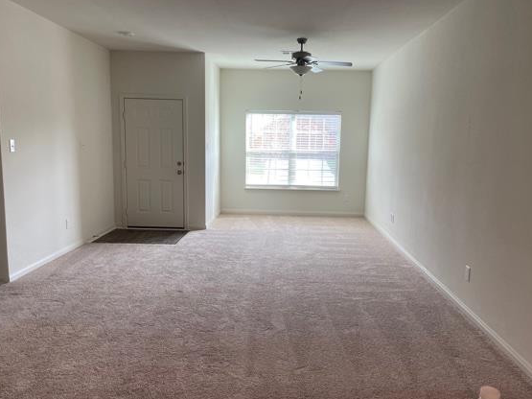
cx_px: 266
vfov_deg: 46.8
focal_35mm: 30
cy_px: 206
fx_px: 461
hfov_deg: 60.0
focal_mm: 4.2
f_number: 1.6
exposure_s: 1/120
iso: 80
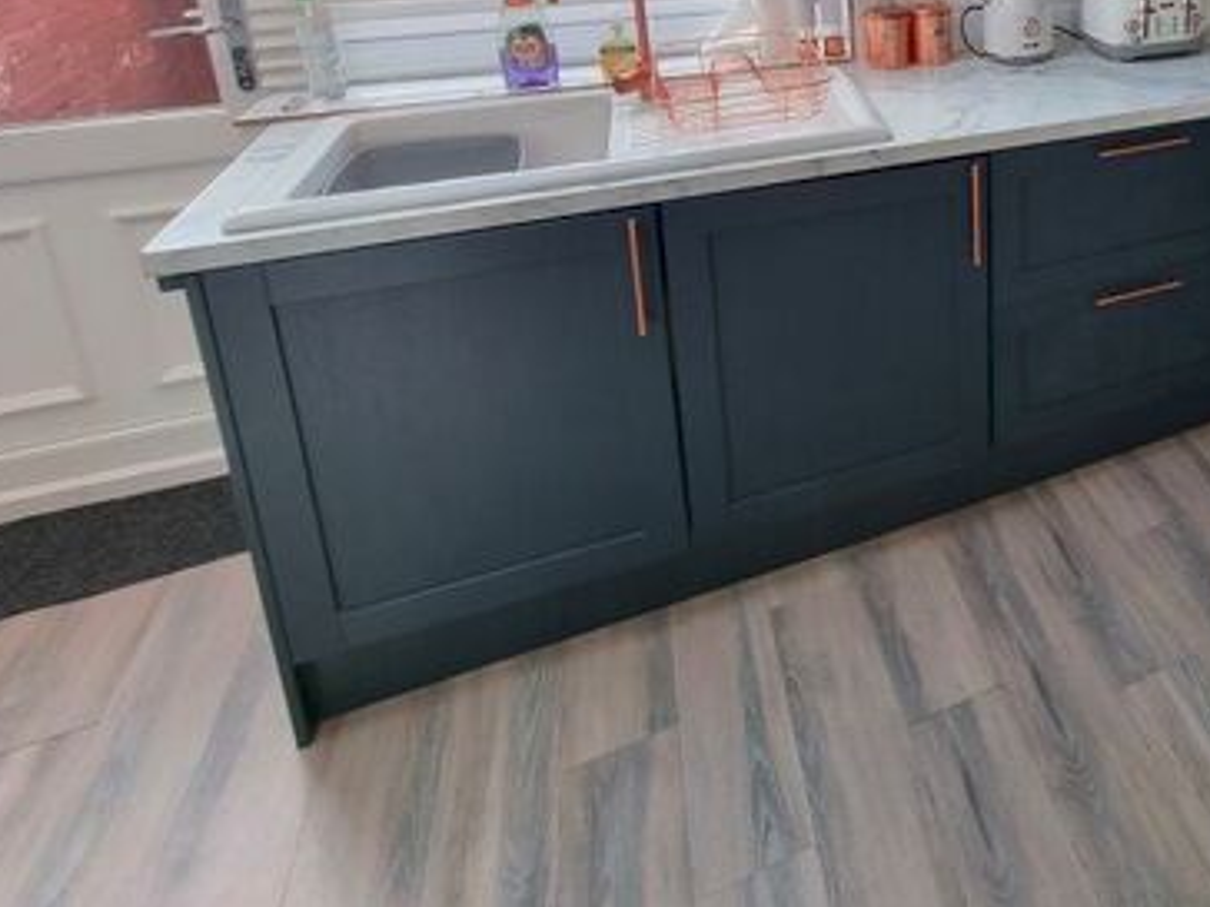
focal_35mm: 25
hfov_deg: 57.1
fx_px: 874
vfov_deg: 47.4
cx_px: 1140
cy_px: 38
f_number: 2.2
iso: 50
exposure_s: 1/50
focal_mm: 2.2
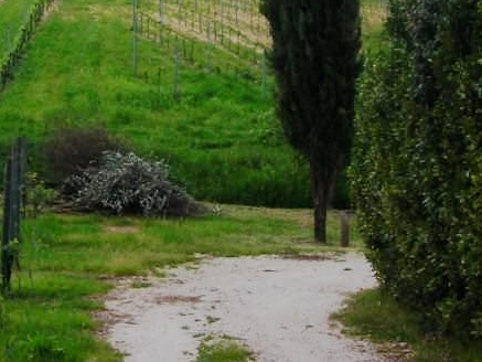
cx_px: 72
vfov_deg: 16.3
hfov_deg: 21.6
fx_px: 1240
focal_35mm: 89
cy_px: 13
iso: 70
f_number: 6.4
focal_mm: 6.3
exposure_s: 1/220
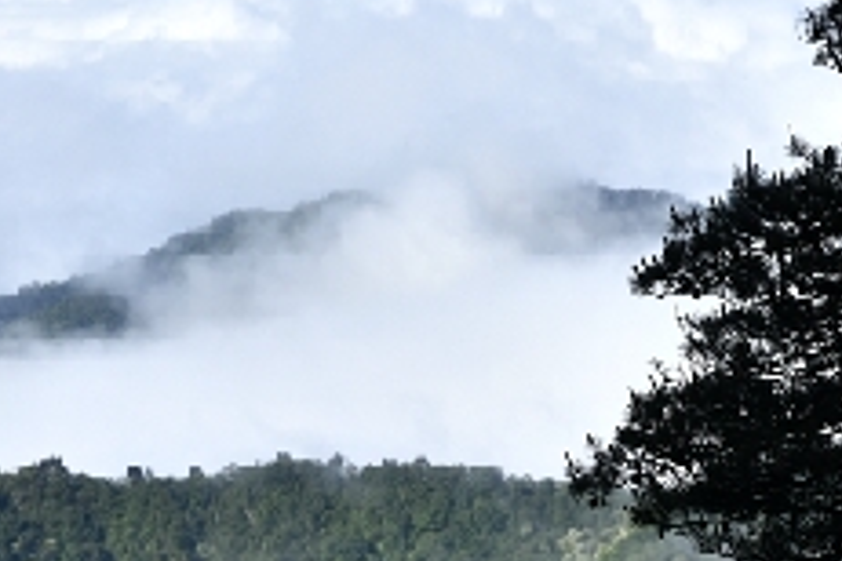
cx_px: 437
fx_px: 7748
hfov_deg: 6.2
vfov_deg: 4.1
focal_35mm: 331
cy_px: 350
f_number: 6.3
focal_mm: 85
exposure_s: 1/640
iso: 100
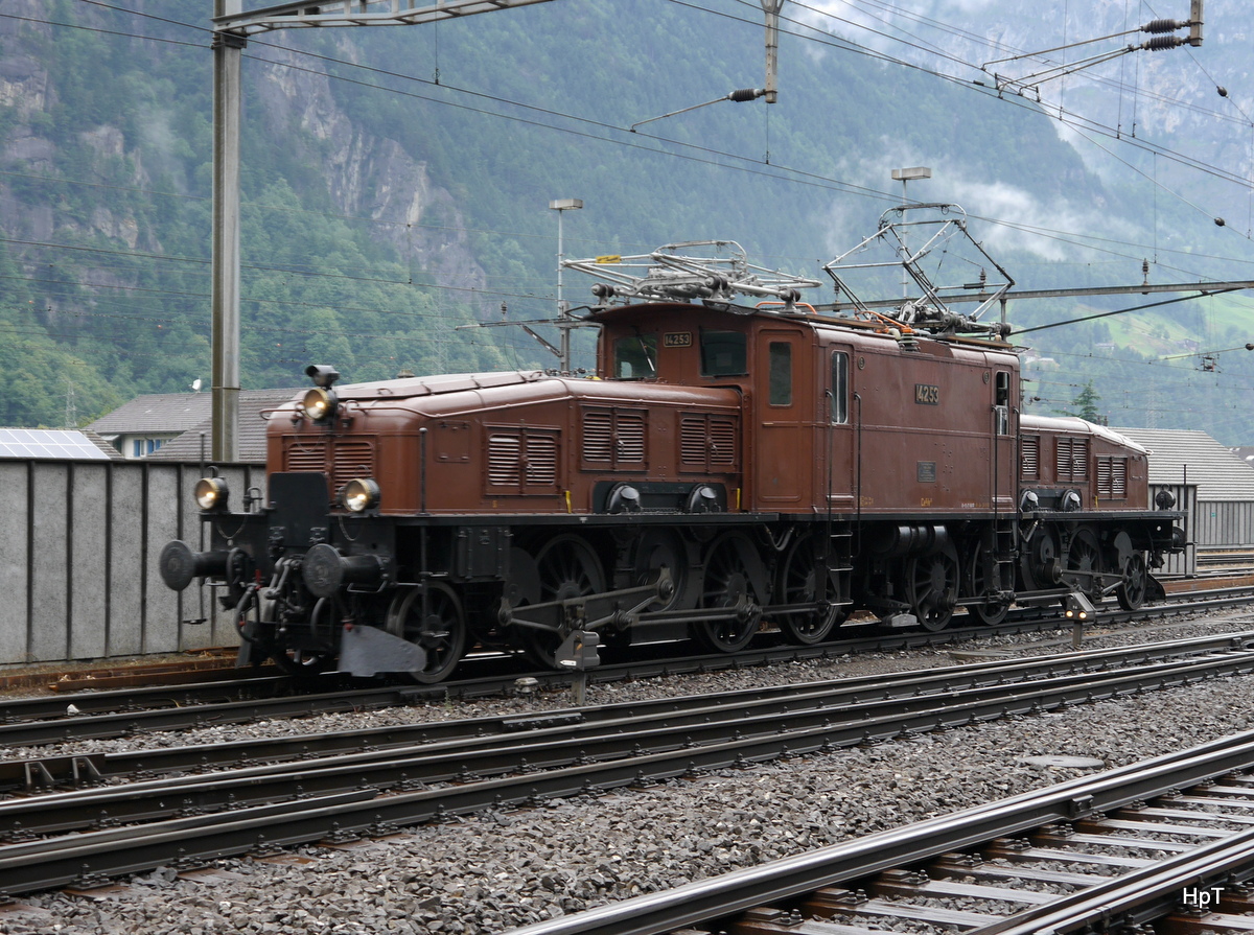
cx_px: 627
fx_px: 1663
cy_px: 468
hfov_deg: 41.3
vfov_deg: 31.4
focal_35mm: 46
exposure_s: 1/80
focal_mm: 23
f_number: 4.5
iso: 160
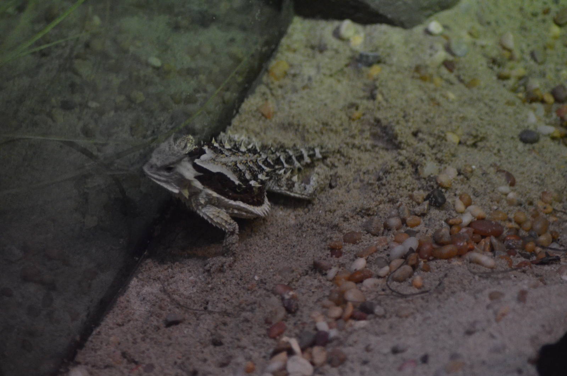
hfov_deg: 10.2
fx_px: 3183
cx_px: 284
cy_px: 188
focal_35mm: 202
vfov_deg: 6.8
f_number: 4.2
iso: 3200
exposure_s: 1/500
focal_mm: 135
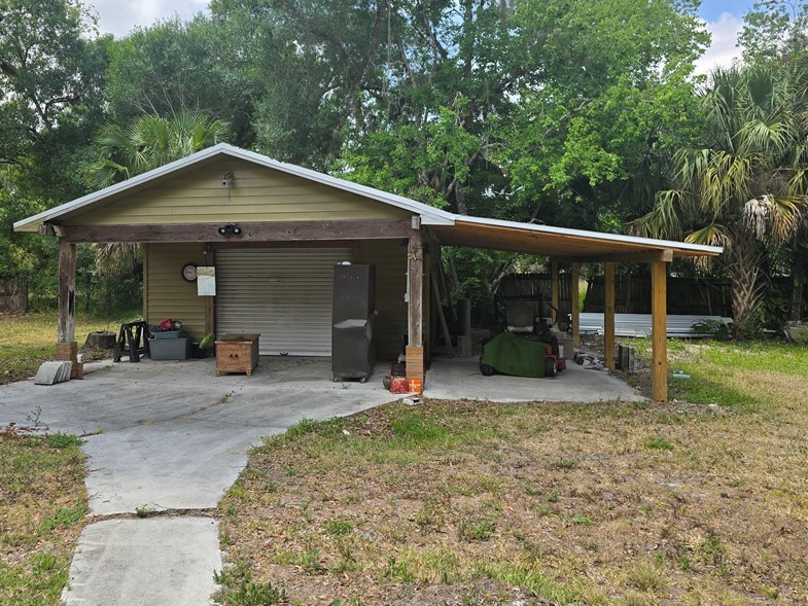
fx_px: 700
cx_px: 320
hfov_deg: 59.4
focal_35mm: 30
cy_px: 257
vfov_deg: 46.7
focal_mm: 6.3
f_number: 1.7
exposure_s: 1/490
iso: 12
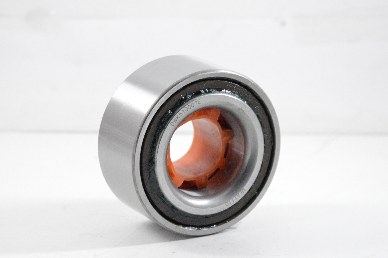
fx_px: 1787
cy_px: 143
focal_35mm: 166
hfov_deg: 12.4
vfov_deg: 8.3
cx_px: 186
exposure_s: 1/100
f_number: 7.1
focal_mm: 90
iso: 3200
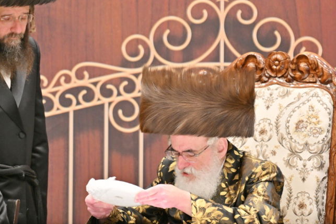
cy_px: 105
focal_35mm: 478
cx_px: 146
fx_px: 4459
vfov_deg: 2.9
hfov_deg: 4.3
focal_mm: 200
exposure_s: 1/200
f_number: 2.8
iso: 200
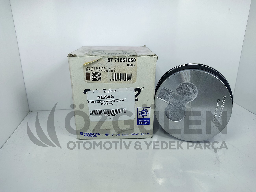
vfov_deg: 53.1
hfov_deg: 67.3
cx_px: 128
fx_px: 192
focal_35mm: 26
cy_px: 96
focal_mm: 4.74
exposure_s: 1/100
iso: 141
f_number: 1.79
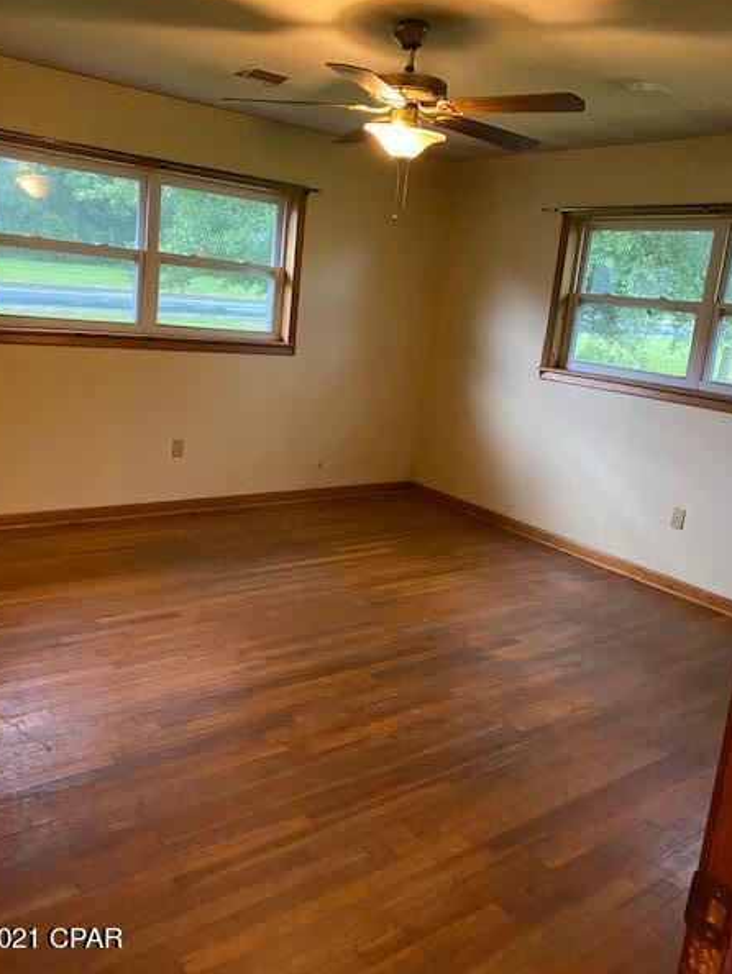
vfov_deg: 63.3
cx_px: 345
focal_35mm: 28
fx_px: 789
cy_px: 451
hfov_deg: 49.8
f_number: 1.8
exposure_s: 1/30
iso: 500
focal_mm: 4.25
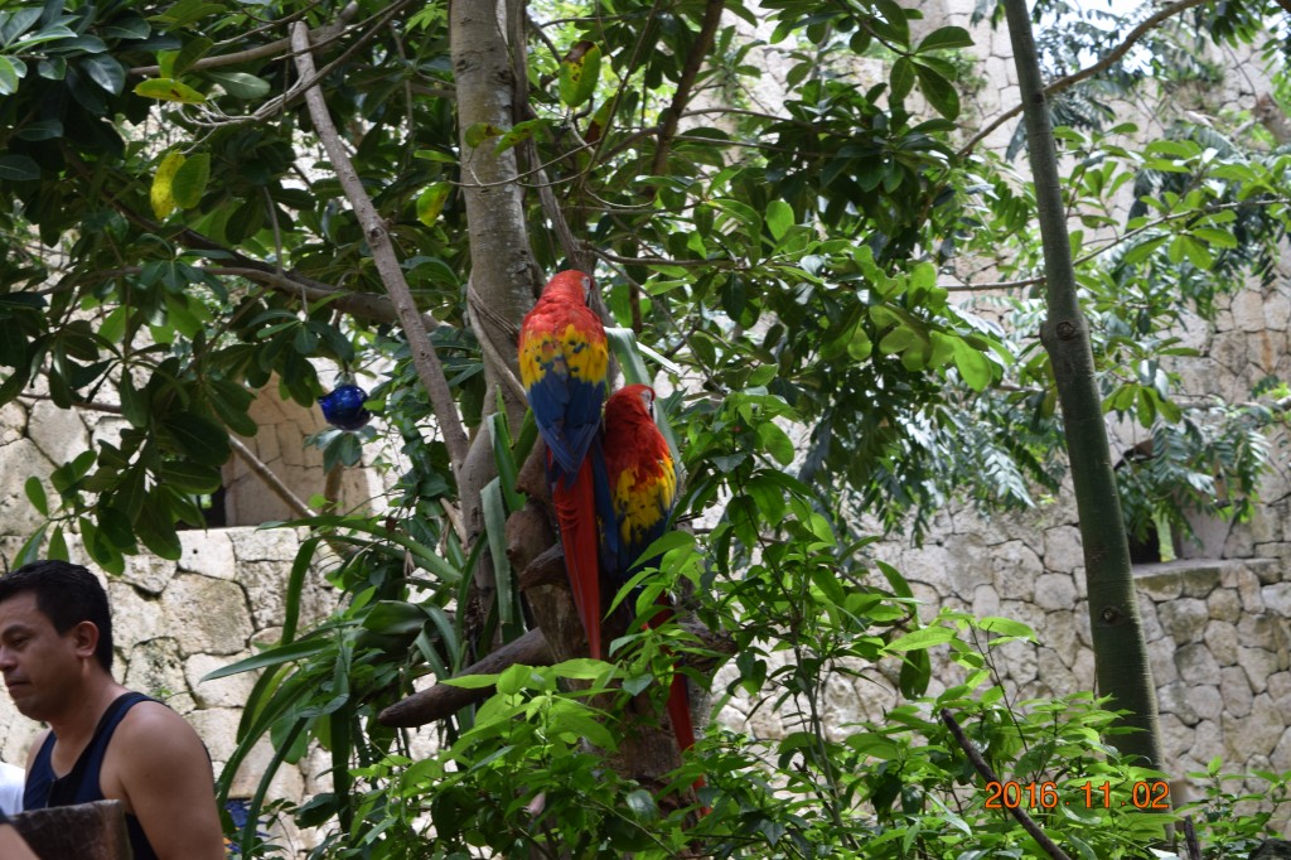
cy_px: 430
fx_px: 2957
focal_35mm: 82
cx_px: 646
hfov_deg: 24.6
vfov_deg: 16.5
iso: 400
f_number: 8
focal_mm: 55
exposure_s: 1/250
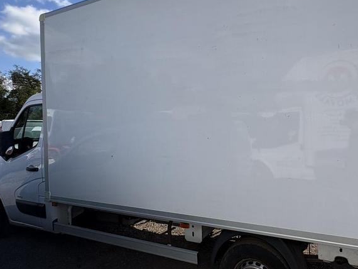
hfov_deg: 72.4
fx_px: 228
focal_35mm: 22
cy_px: 121
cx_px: 257
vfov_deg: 61.0
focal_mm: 2.22
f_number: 2.2
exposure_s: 1/2674
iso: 50
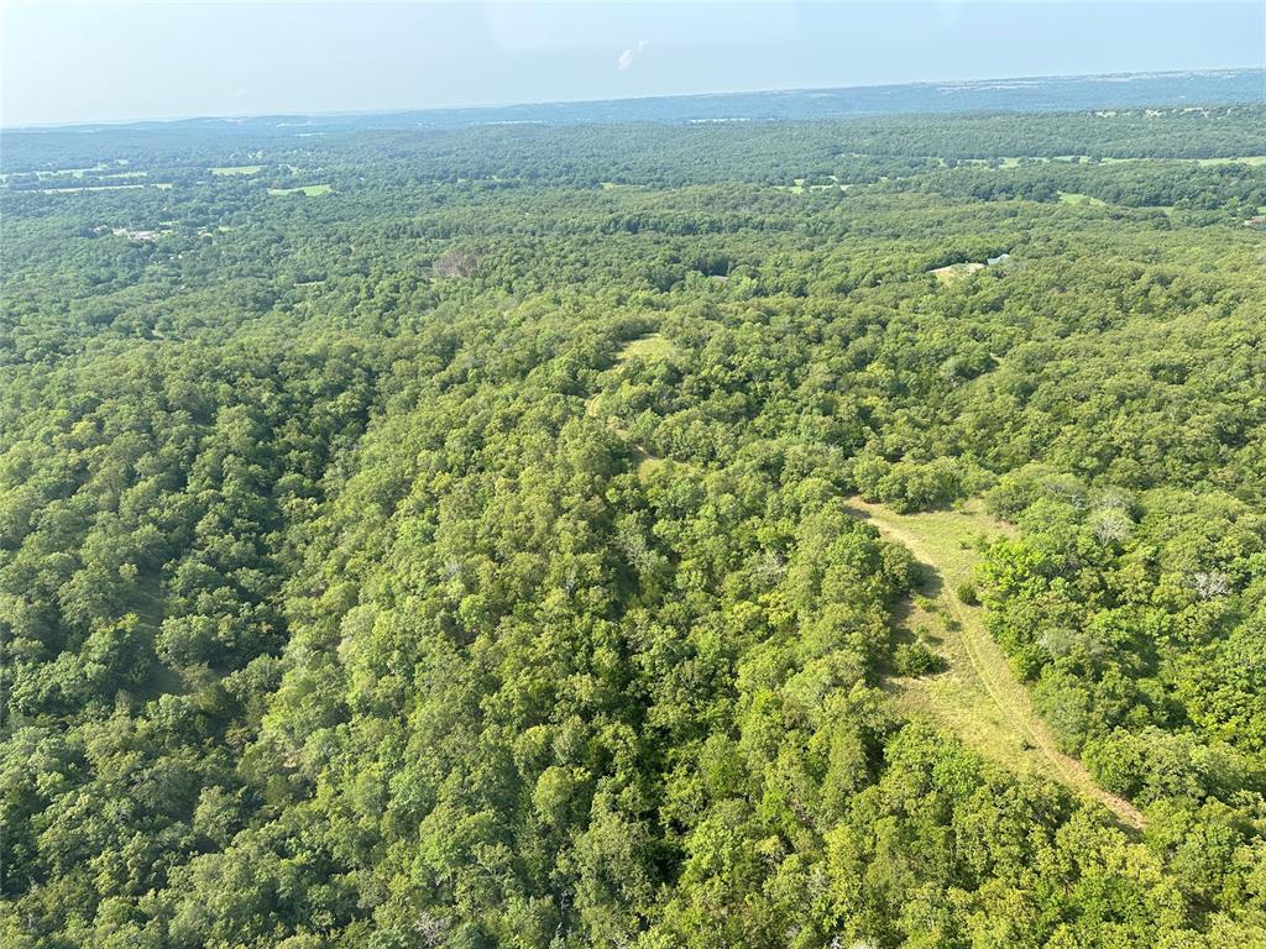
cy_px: 474
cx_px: 633
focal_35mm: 24
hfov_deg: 71.6
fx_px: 878
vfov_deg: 56.8
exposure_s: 1/1339
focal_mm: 6.86
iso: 80
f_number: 1.78
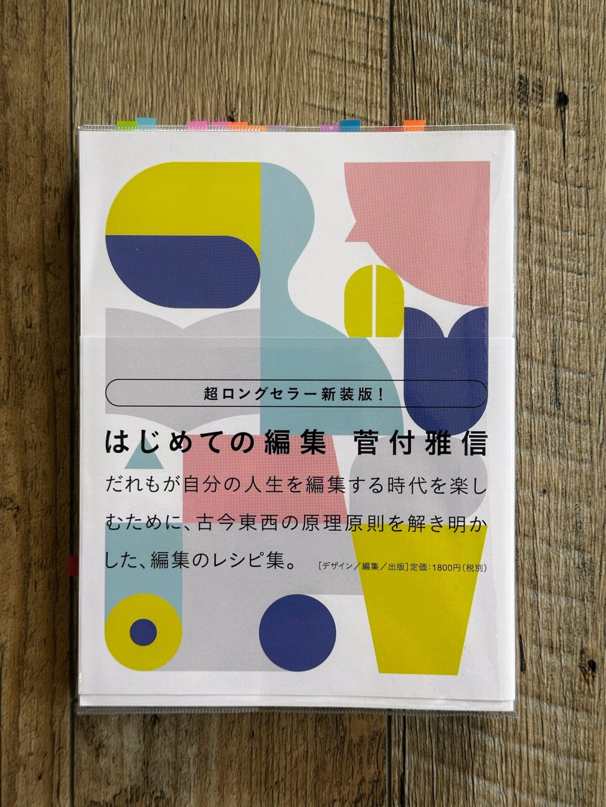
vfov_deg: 39.7
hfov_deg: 30.3
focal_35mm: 48
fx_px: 1120
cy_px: 404
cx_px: 303
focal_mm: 6.86
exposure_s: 1/138
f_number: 1.78
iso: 50
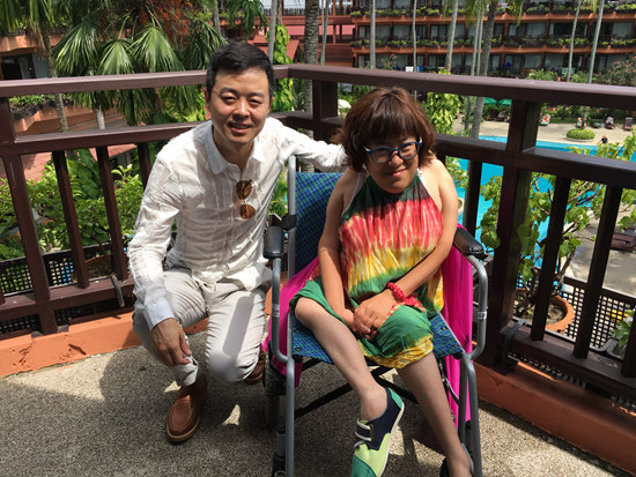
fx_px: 533
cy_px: 238
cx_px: 318
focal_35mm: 29
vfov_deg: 48.3
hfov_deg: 61.6
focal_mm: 4.15
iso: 25
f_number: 2.2
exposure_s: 1/754
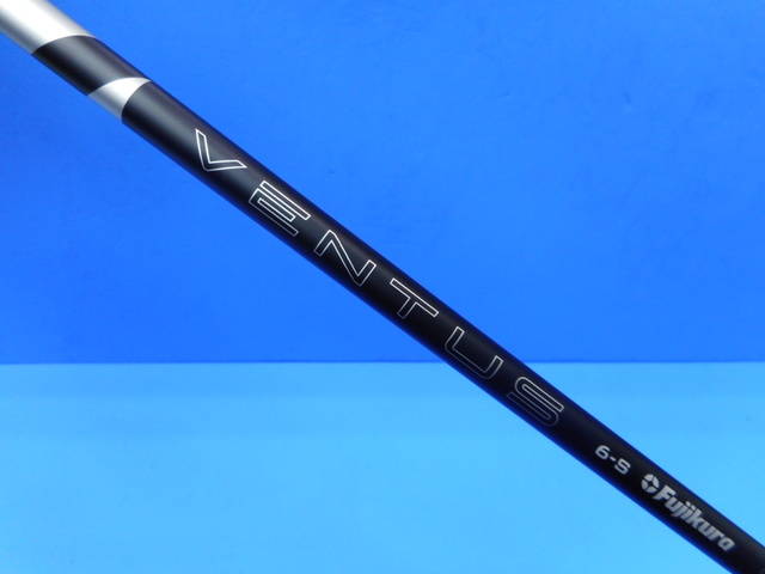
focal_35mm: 25
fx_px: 552
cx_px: 382
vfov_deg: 54.9
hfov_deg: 69.4
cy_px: 287
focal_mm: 4.5
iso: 160
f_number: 3.7
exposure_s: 1/30
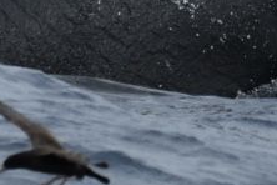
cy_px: -13
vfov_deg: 1.1
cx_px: 100
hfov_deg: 1.6
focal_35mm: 1297
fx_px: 9979
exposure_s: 1/8000
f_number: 6
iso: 900
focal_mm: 360
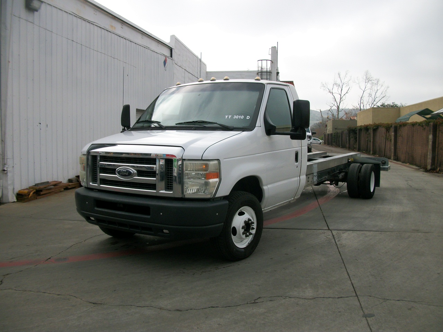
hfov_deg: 56.8
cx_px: 222
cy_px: 166
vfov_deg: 44.2
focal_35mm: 32
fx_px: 410
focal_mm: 5.7
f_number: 8.8
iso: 80
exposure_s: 1/200
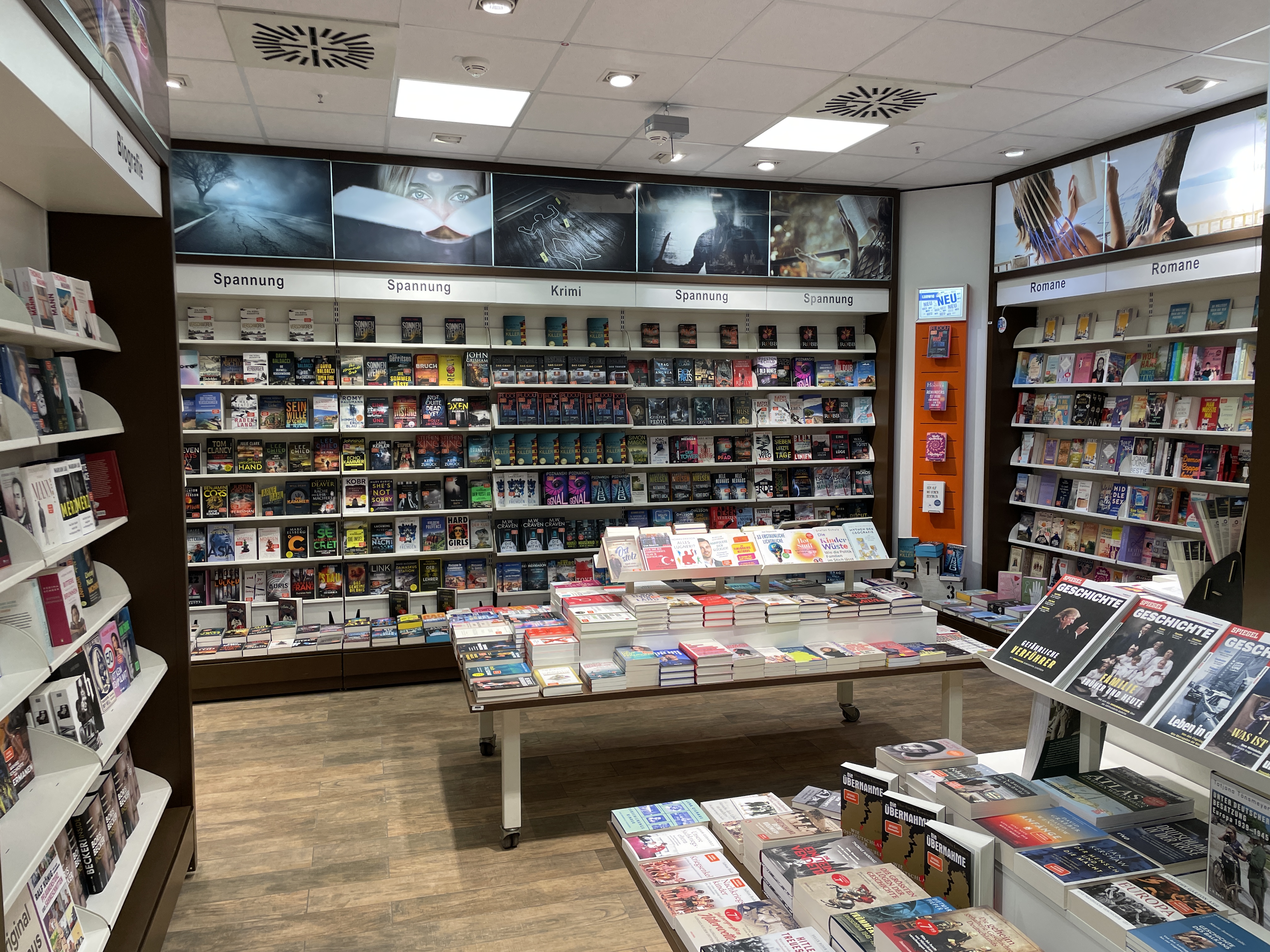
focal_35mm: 26
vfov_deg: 53.1
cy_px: 476
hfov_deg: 67.3
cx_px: 635
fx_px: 954
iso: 40
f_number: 1.6
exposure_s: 1/100
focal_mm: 4.2
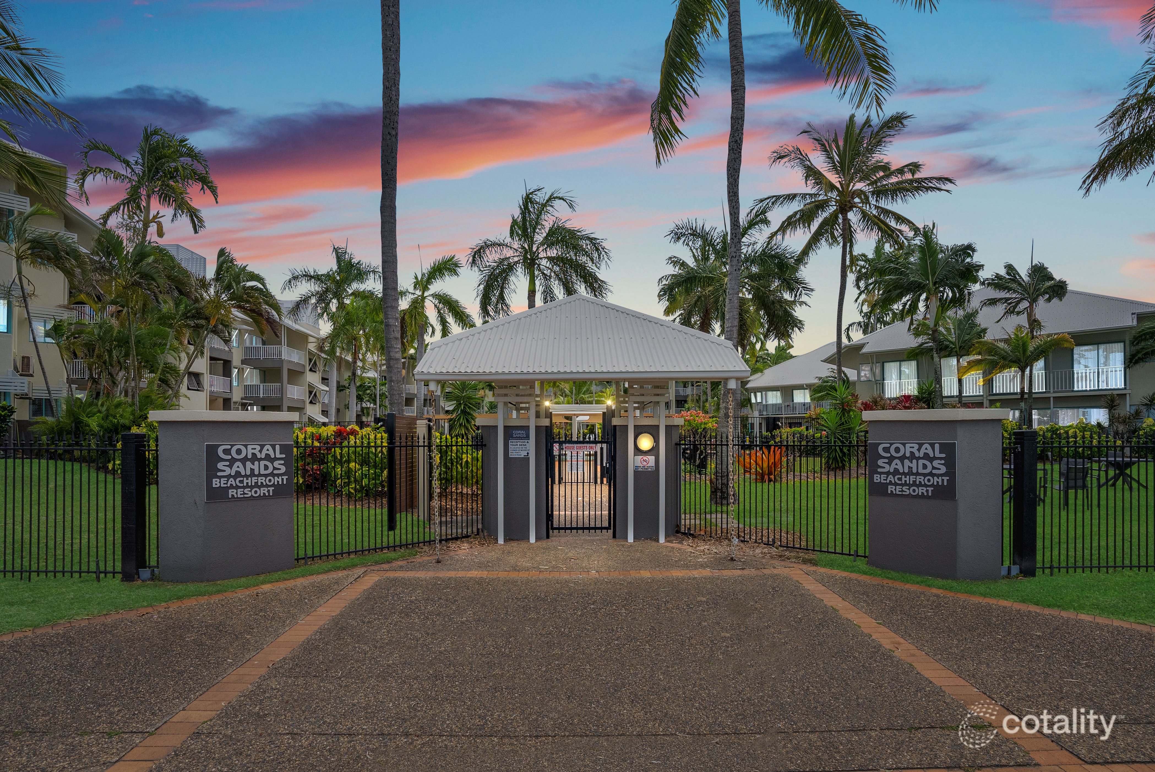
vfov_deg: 73.8
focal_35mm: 16
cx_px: 578
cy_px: 386
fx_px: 514
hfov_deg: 96.7
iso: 640
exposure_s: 1/1000
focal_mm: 16
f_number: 8
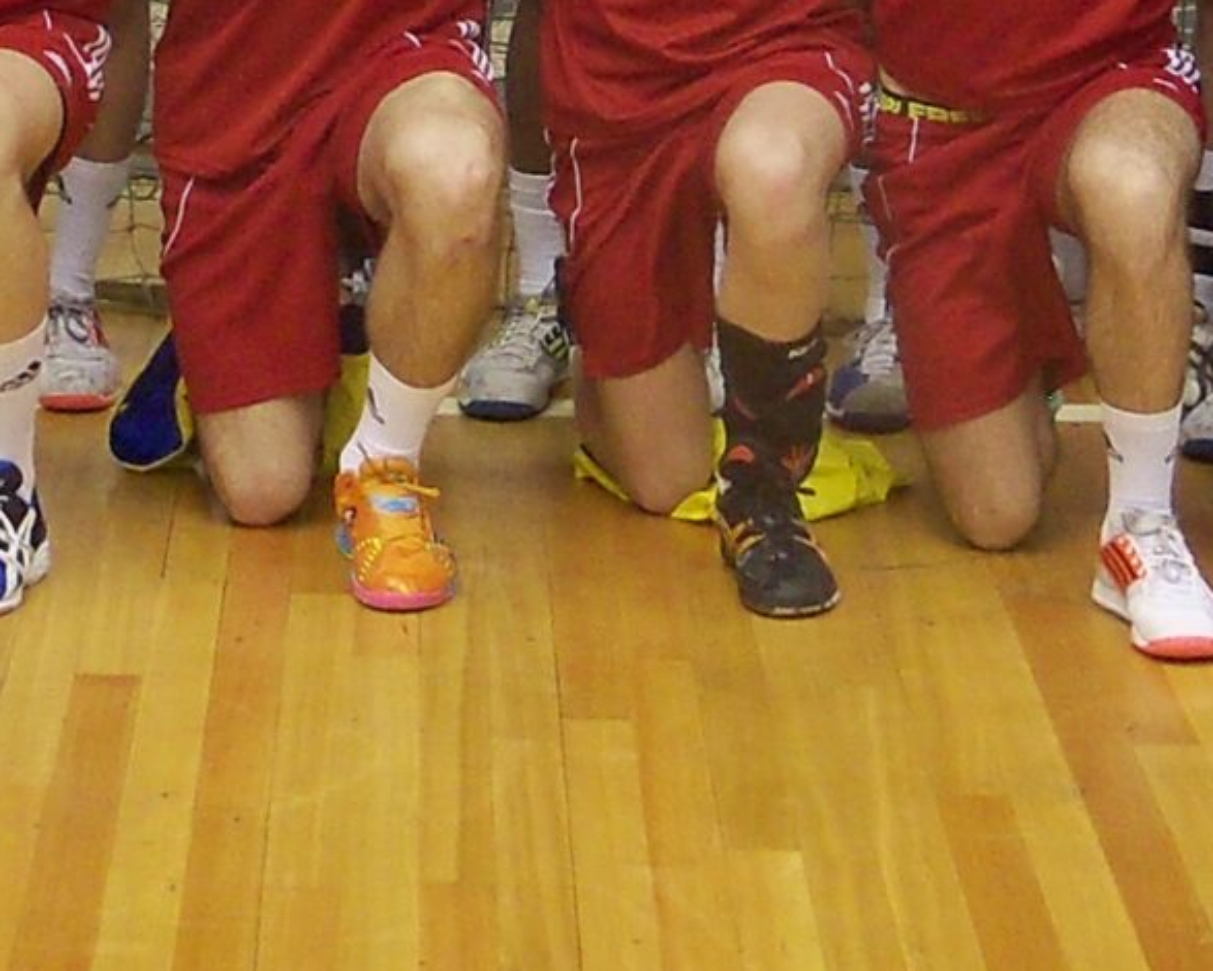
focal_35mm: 149
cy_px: -438
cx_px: 457
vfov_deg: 10.1
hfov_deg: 12.9
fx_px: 5351
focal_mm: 6.2
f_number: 3.5
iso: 200
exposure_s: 1/30
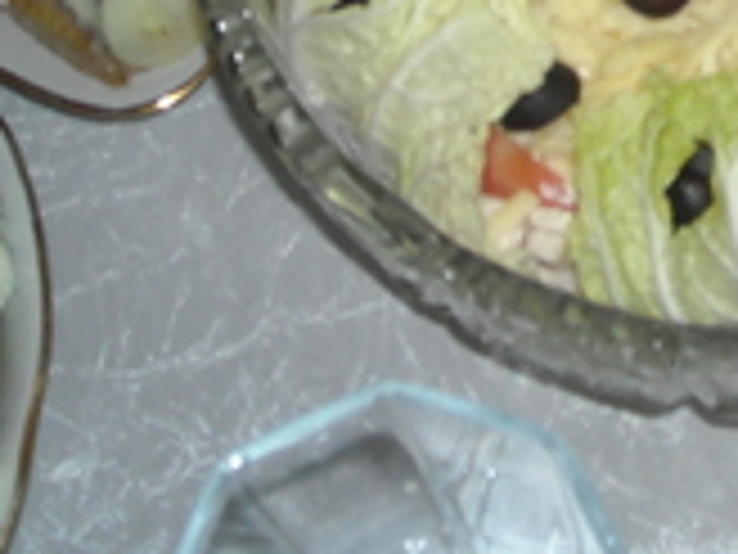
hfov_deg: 19.8
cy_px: -185
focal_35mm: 96
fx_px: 2047
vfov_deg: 14.7
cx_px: 742
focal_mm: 5.7
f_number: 2.8
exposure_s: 1/60
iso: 200
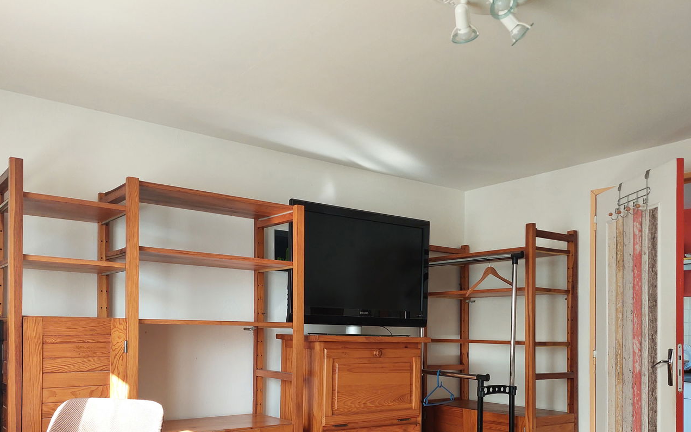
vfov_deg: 38.5
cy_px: 322
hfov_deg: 59.6
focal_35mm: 32
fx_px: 603
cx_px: 328
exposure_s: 1/100
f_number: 1.8
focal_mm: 5.23
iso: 80
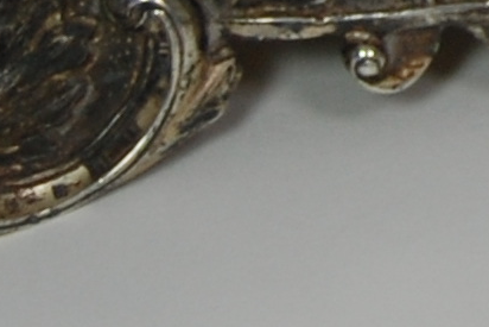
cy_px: -718
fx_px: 6694
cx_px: 1143
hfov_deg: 4.1
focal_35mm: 493
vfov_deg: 2.7
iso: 400
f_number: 5.3
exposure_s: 1/100
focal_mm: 45
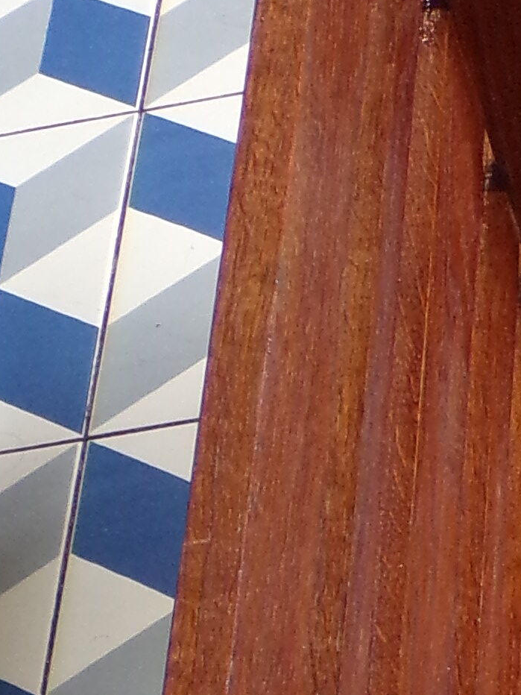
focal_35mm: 183
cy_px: 932
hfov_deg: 8.0
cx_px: 733
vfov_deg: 10.5
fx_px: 3672
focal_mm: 6.6
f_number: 3.3
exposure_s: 1/20
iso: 200
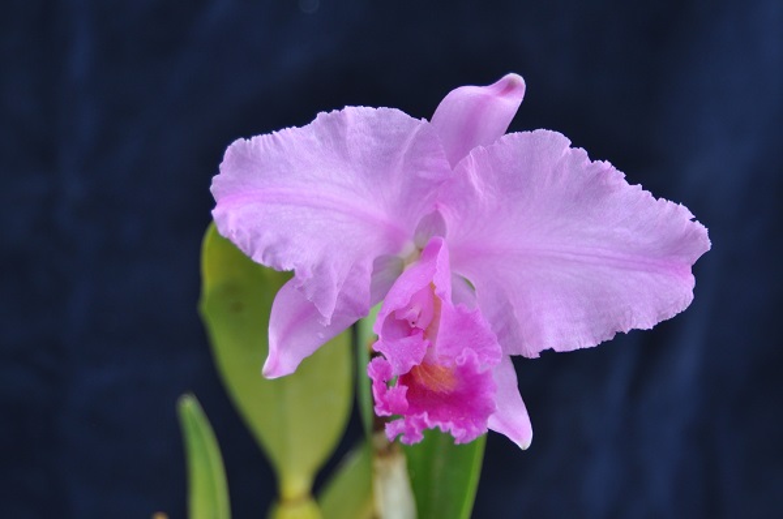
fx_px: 2150
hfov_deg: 20.6
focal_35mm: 99
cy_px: 260
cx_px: 392
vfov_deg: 13.8
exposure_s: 1/80
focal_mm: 66
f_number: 5.3
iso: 400
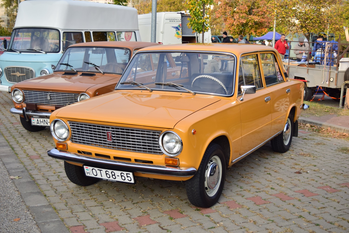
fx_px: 494
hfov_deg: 38.9
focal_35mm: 51
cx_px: 174
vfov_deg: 26.5
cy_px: 116
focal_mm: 34
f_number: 5
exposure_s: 1/1000
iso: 320
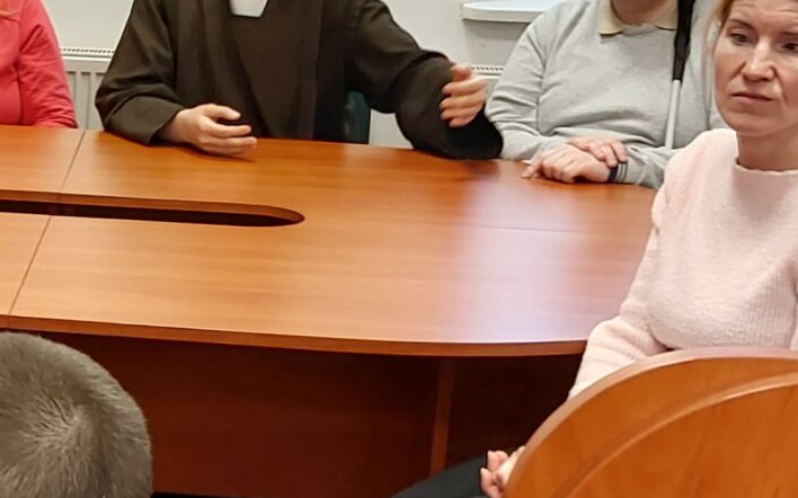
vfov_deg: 11.4
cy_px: 337
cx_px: -107
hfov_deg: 17.4
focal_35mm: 115
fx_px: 2500
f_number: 1.8
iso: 125
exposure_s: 1/50
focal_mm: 4.6
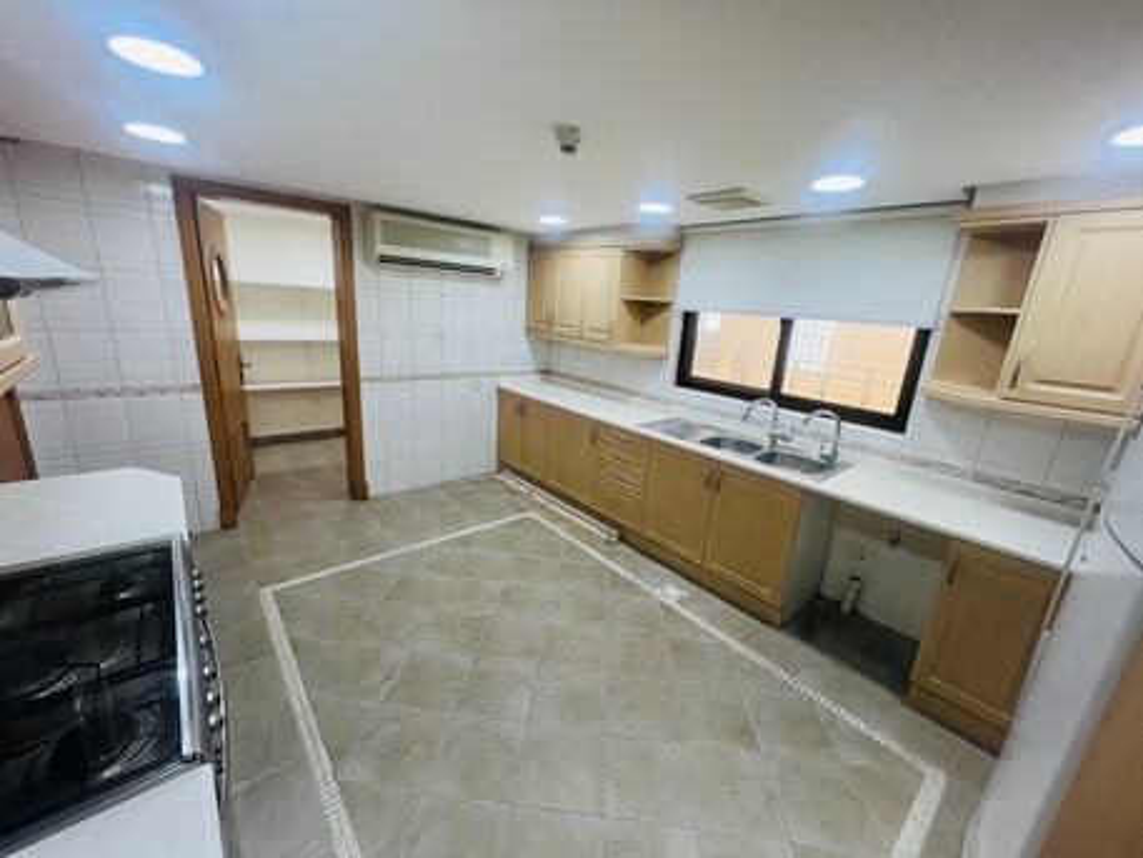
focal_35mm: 13
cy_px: 429
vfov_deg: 89.9
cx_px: 572
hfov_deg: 106.2
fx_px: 429
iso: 64
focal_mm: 1.57
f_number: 1.8
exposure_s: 1/100
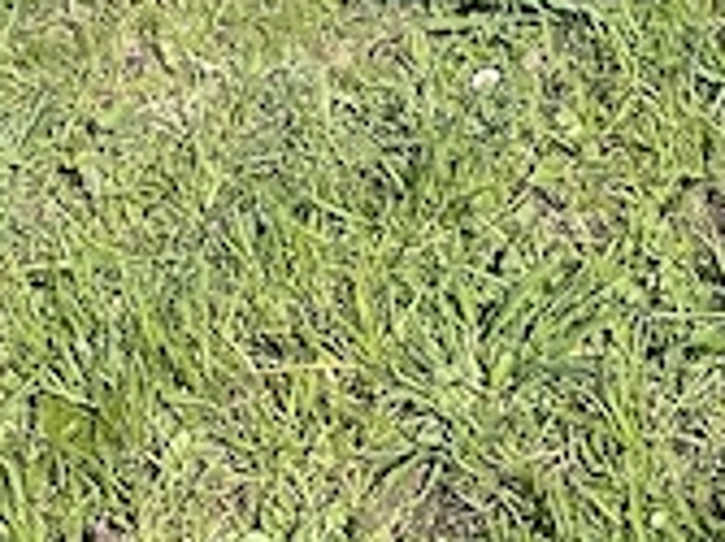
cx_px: 2040
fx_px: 3139
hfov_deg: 10.3
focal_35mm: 150
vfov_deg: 8.4
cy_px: -1049
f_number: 1.6
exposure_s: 1/1618
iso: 32
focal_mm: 5.1
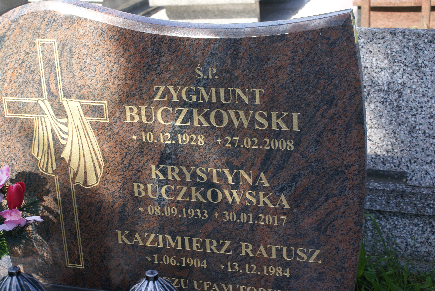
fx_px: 726
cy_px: 146
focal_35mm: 60
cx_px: 218
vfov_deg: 22.7
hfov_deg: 33.4
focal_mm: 40
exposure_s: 1/100
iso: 100
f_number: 8
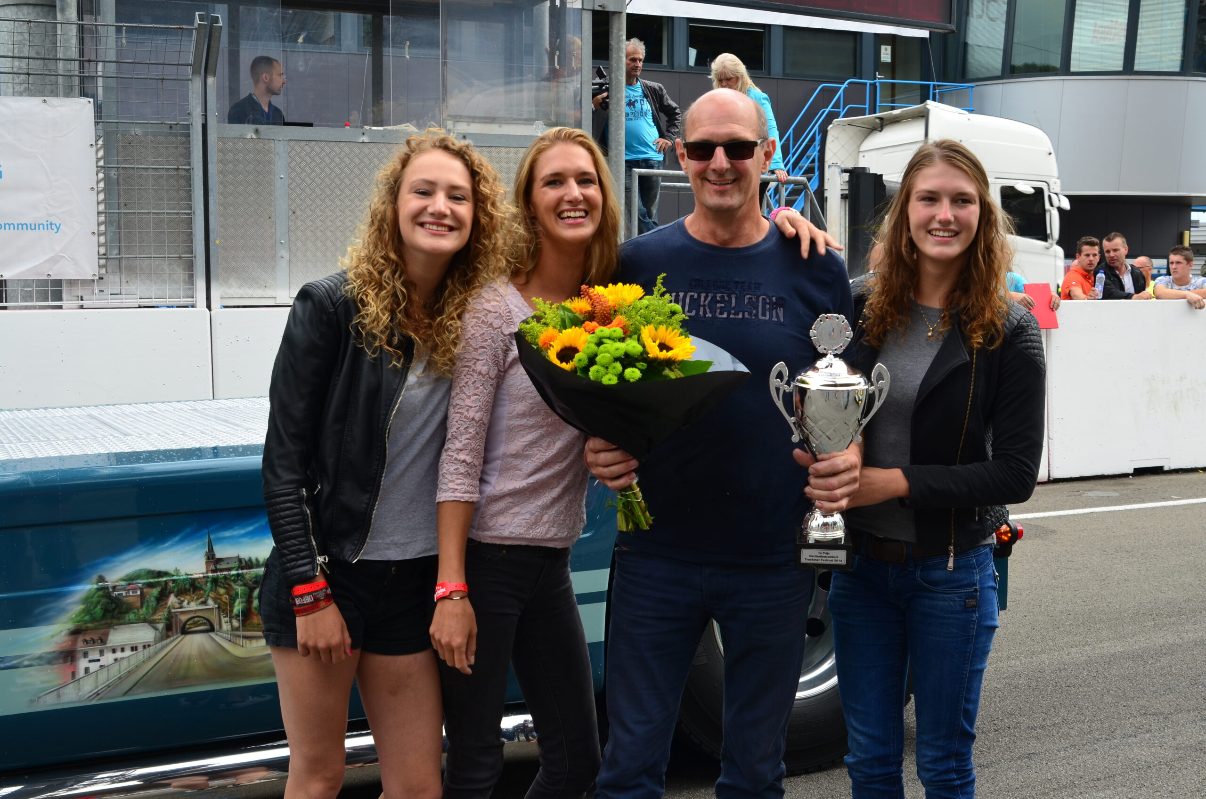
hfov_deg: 42.4
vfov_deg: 28.8
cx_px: 603
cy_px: 400
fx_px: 1555
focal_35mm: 46
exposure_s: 1/125
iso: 200
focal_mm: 31
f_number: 8
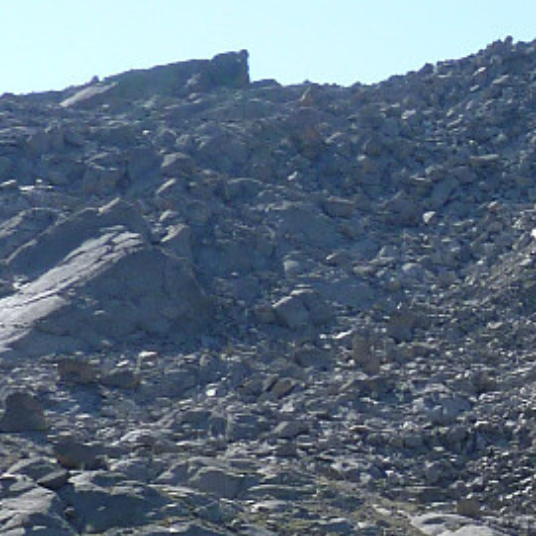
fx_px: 2225
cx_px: 1044
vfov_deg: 13.6
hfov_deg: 12.3
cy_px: 475
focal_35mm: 127
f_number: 5
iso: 80
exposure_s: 1/200
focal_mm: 4.8
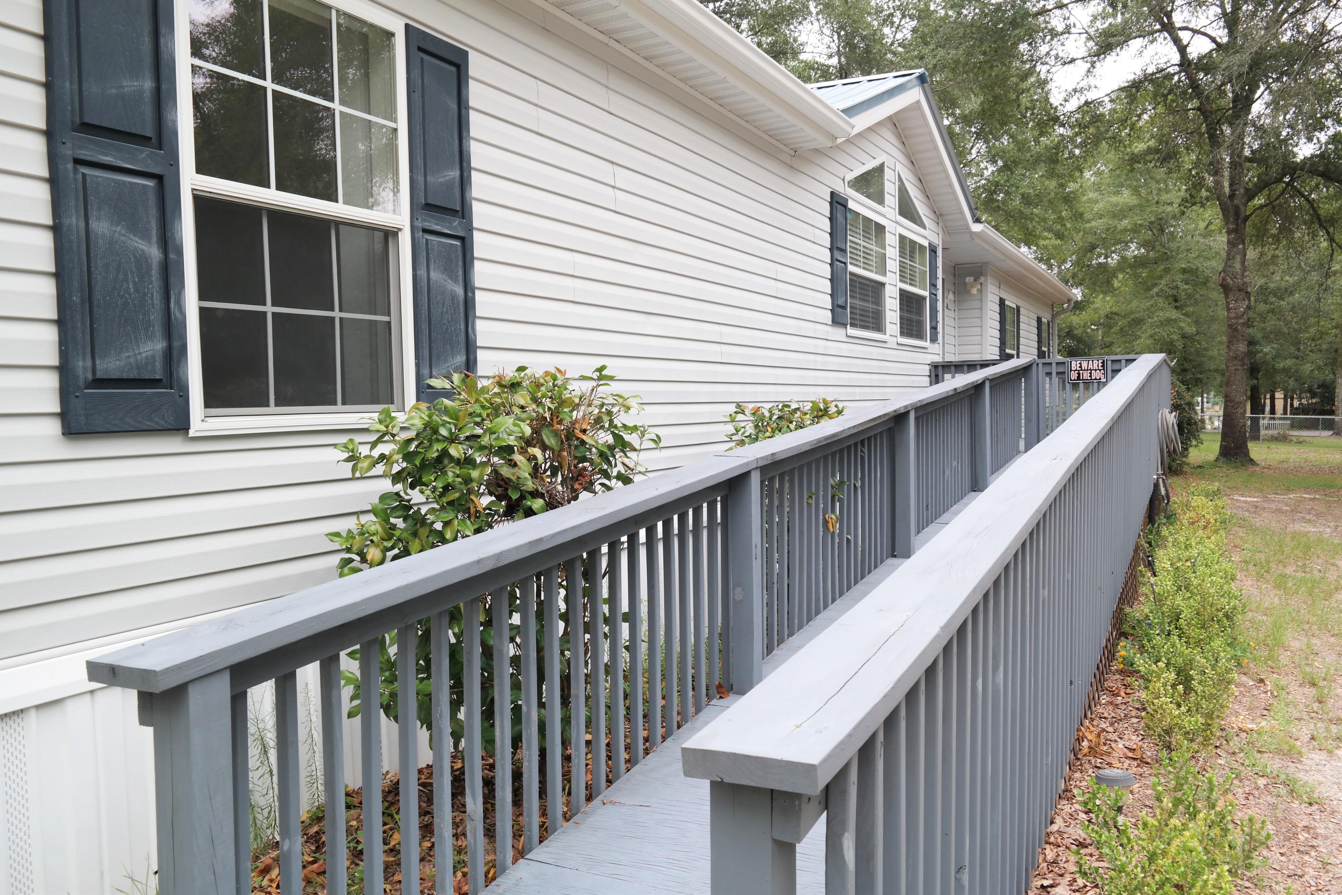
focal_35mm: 27
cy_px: 448
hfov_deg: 67.4
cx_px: 671
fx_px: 1006
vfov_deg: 47.9
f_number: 8
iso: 200
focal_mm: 18
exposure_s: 1/50
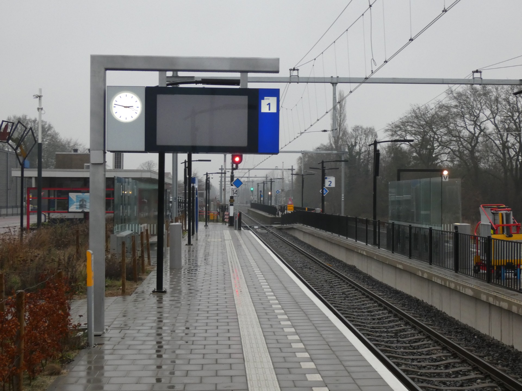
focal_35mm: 53
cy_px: 196
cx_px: 261
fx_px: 799
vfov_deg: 27.5
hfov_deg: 36.2
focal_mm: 9.5
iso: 320
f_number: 3.9
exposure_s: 1/80
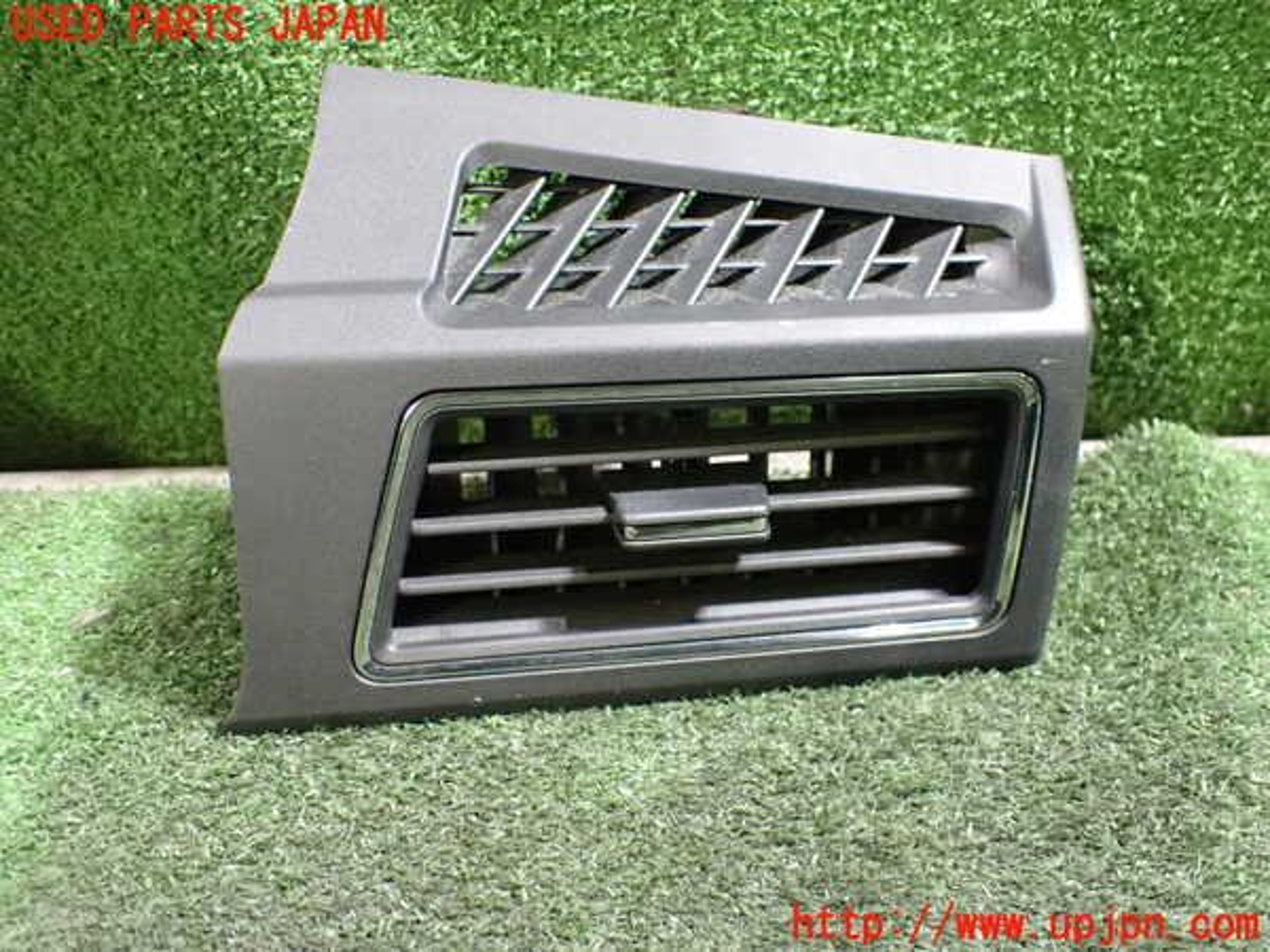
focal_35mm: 30
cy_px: 476
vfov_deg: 46.8
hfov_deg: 60.0
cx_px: 635
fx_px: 1101
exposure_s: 1/30
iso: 1600
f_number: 2.3
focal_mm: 5.4
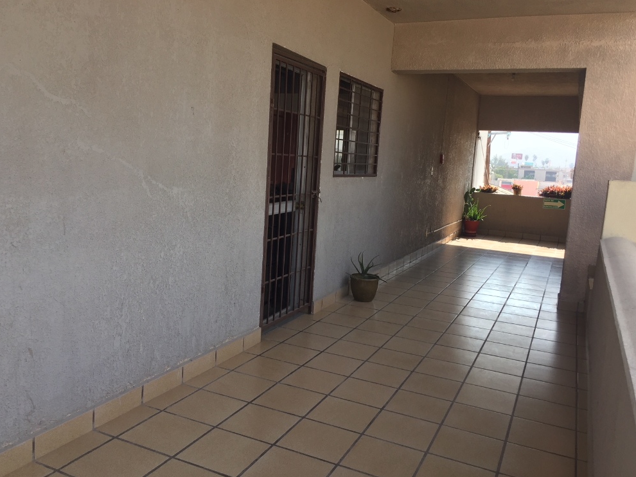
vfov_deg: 46.8
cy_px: 233
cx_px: 317
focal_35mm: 30
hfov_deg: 60.0
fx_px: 551
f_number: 2.2
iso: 32
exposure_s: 1/465
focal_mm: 4.15
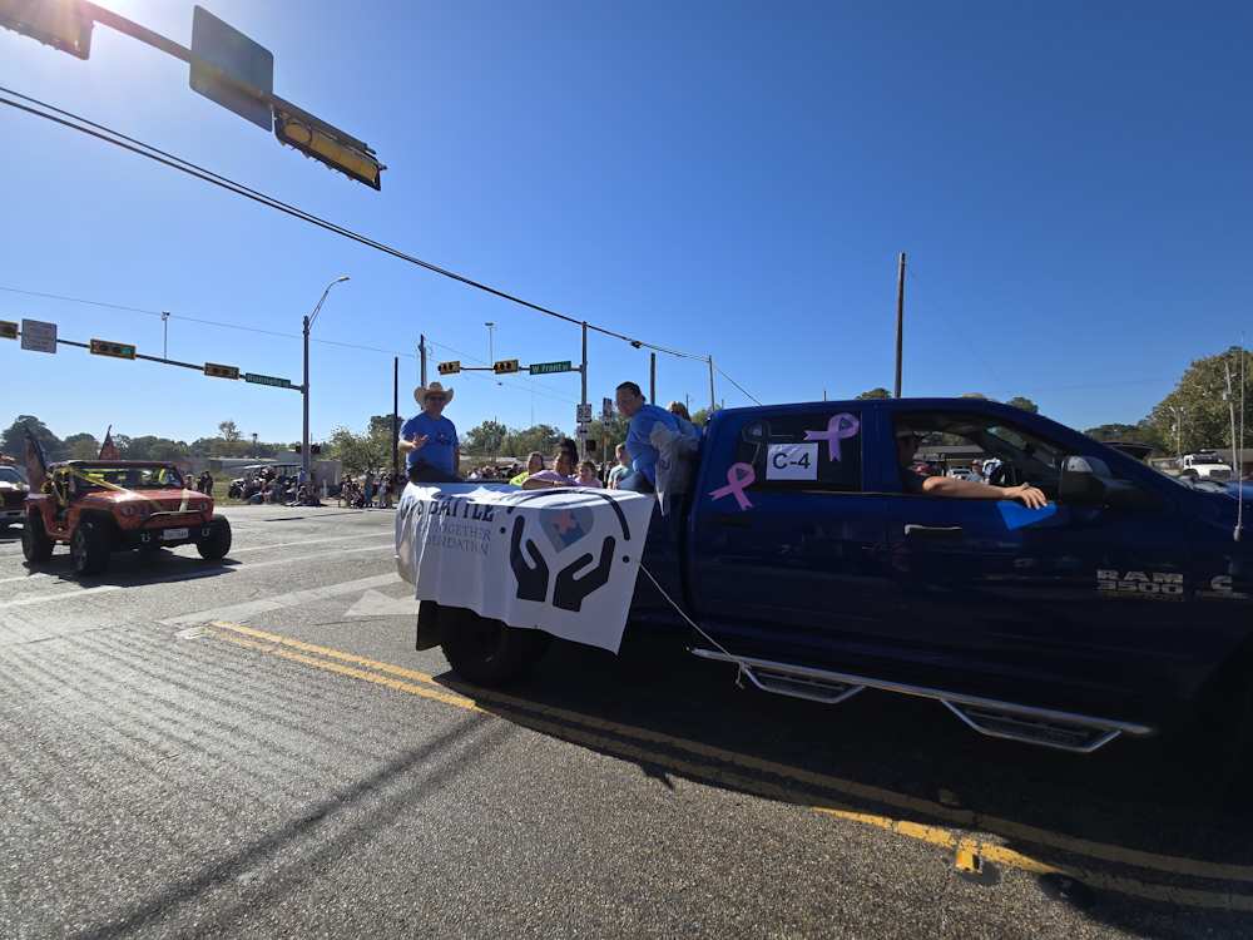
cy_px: 470
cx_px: 626
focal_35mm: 13
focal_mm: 2.2
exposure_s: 1/2730
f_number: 2.2
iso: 50
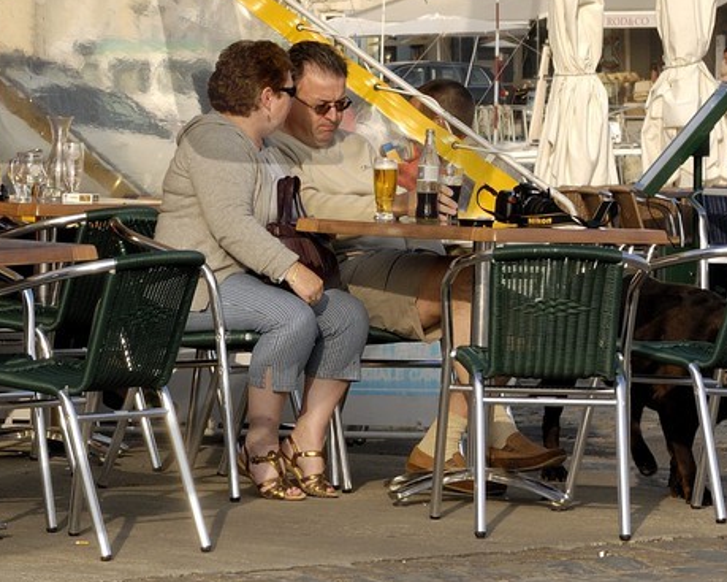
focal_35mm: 294
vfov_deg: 5.2
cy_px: -93
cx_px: -112
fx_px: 6324
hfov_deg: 6.5
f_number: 8
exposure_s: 1/160
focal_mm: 60
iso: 100
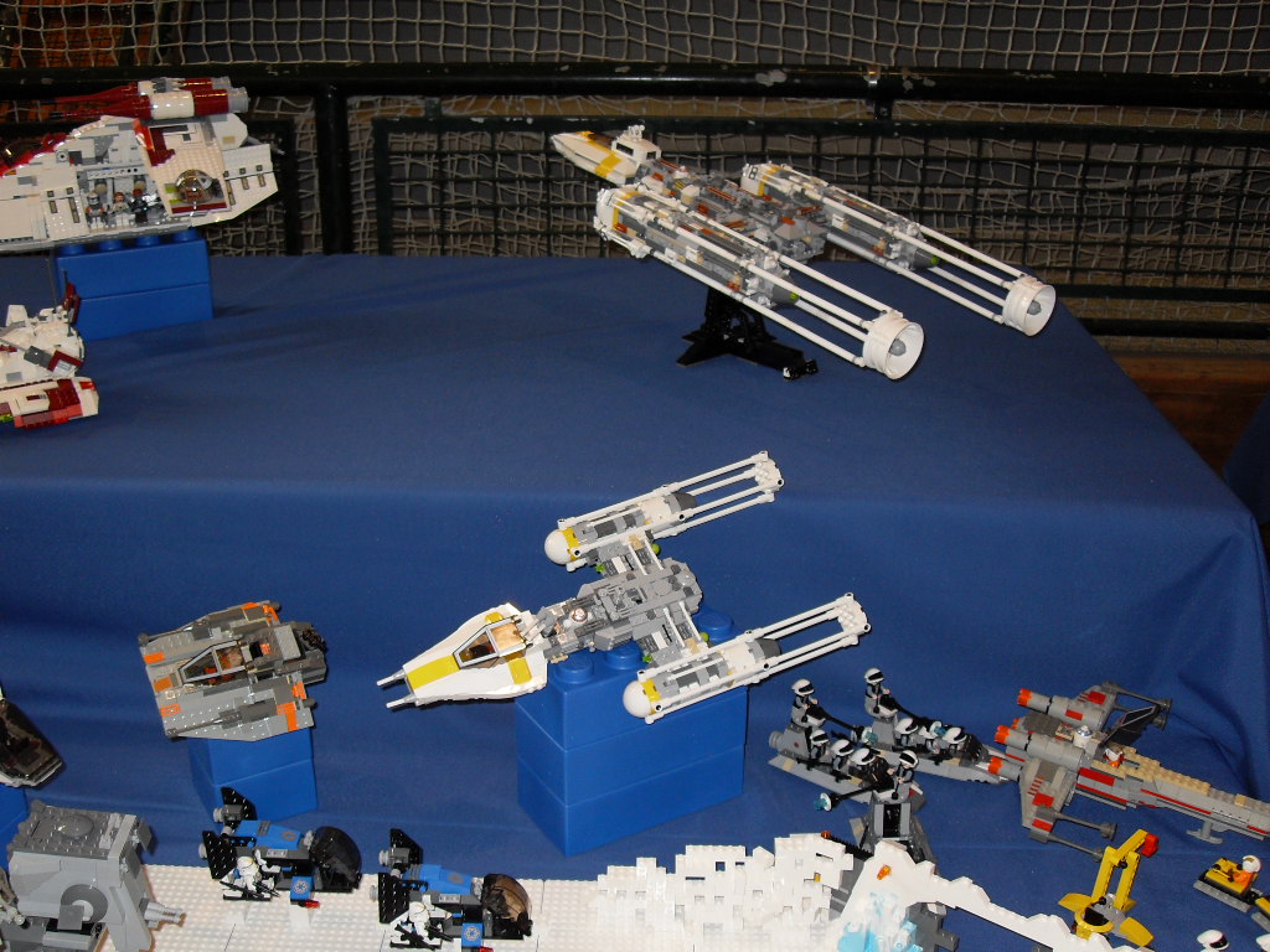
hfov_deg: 50.1
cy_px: 476
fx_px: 1357
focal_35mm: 37
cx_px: 635
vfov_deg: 38.7
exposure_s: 1/45
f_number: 2.8
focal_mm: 6.3
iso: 100
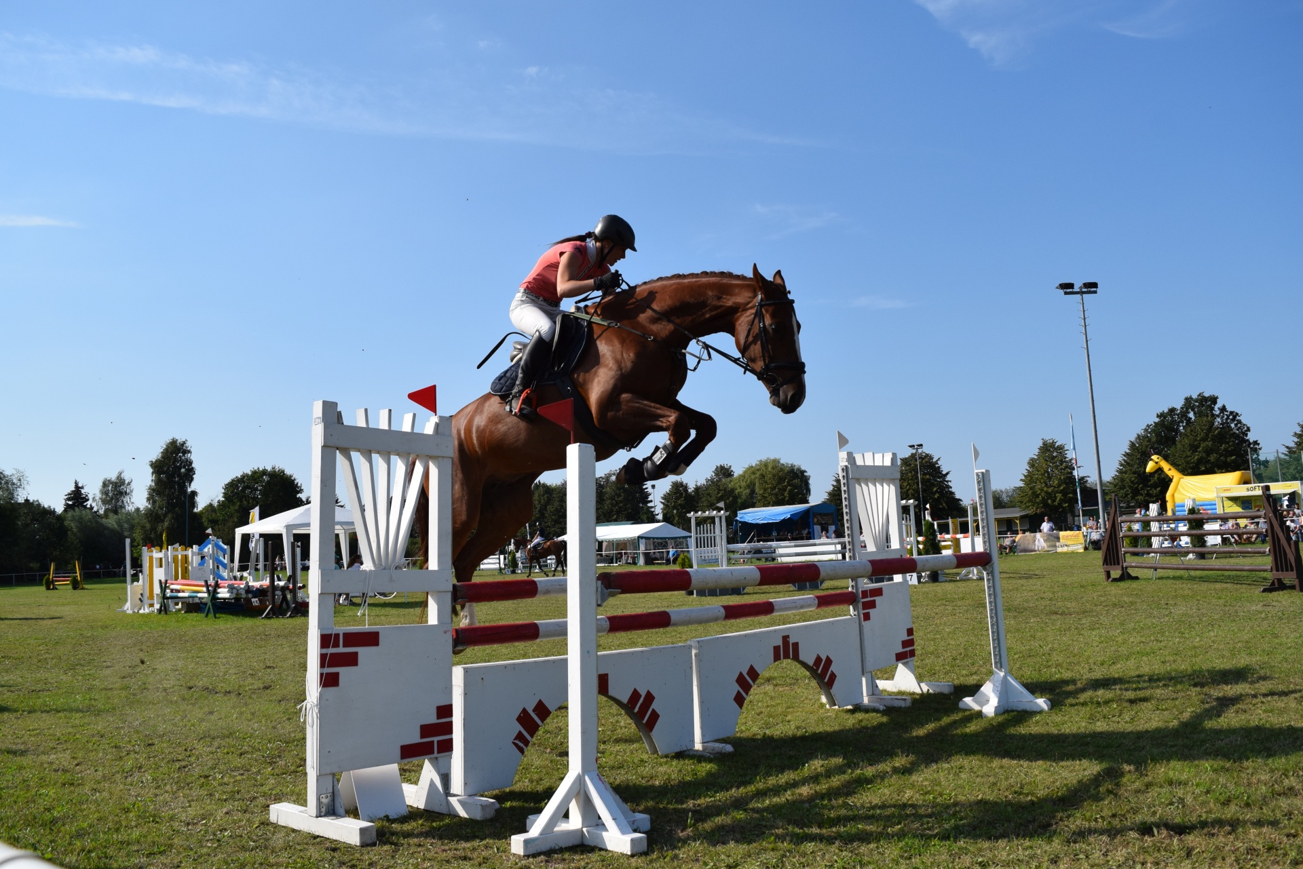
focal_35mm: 30
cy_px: 434
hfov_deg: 61.9
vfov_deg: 43.6
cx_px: 652
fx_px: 1086
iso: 400
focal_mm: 20
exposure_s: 1/2000
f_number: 7.1
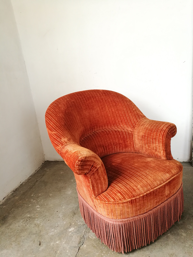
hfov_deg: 51.4
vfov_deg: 65.3
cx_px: 96
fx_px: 201
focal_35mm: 27
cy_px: 128
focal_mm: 4.5
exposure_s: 1/50
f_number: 2.2
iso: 160
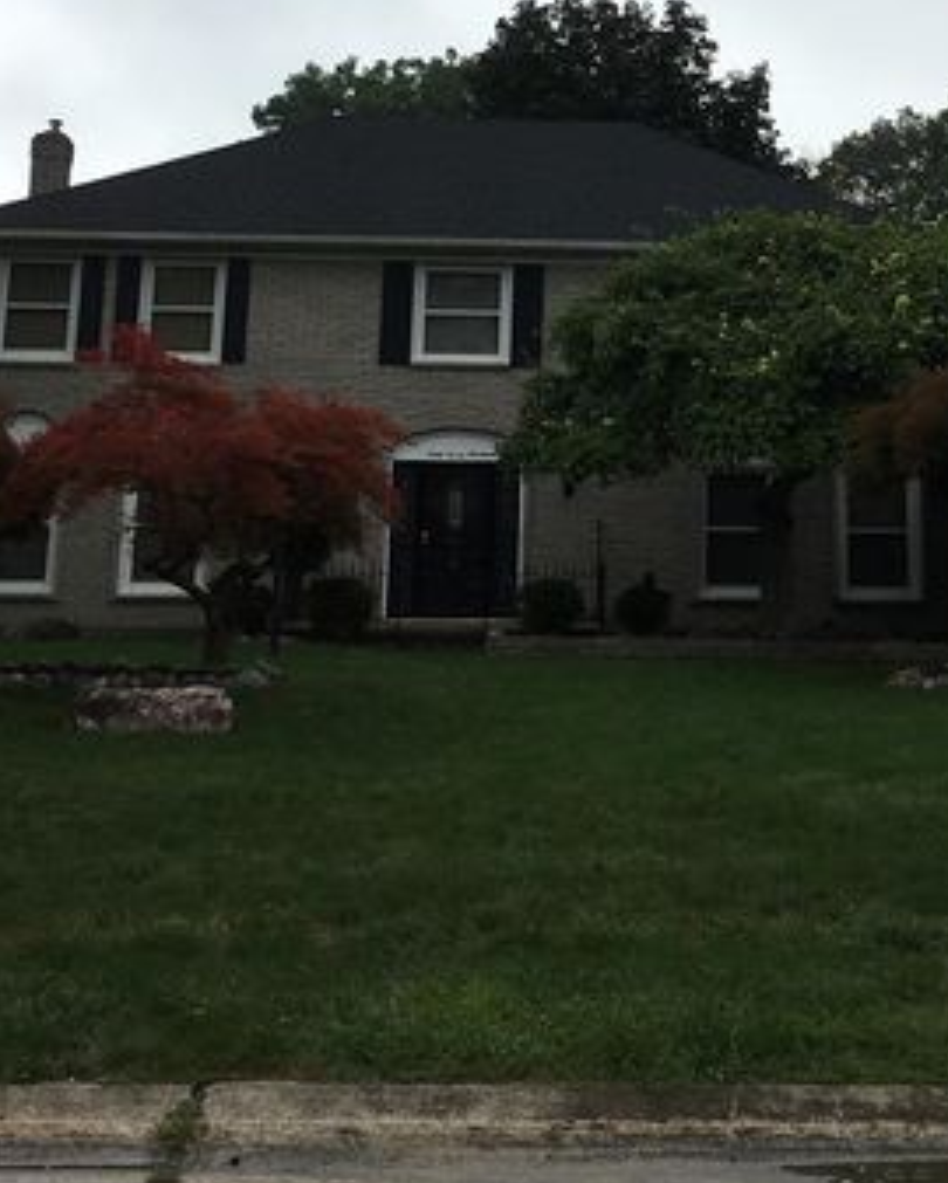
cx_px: 699
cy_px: 118
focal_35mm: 56
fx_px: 1962
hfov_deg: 26.8
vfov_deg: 31.9
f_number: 2.2
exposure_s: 1/364
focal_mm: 4.15
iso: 25
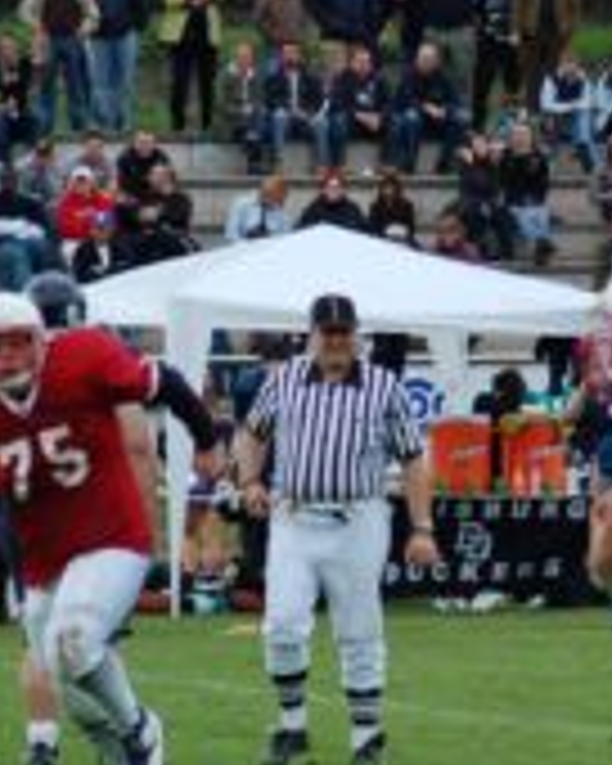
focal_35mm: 411
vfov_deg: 4.7
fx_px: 9305
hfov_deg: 3.8
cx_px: 367
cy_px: 554
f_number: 4.2
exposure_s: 1/1000
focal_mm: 110
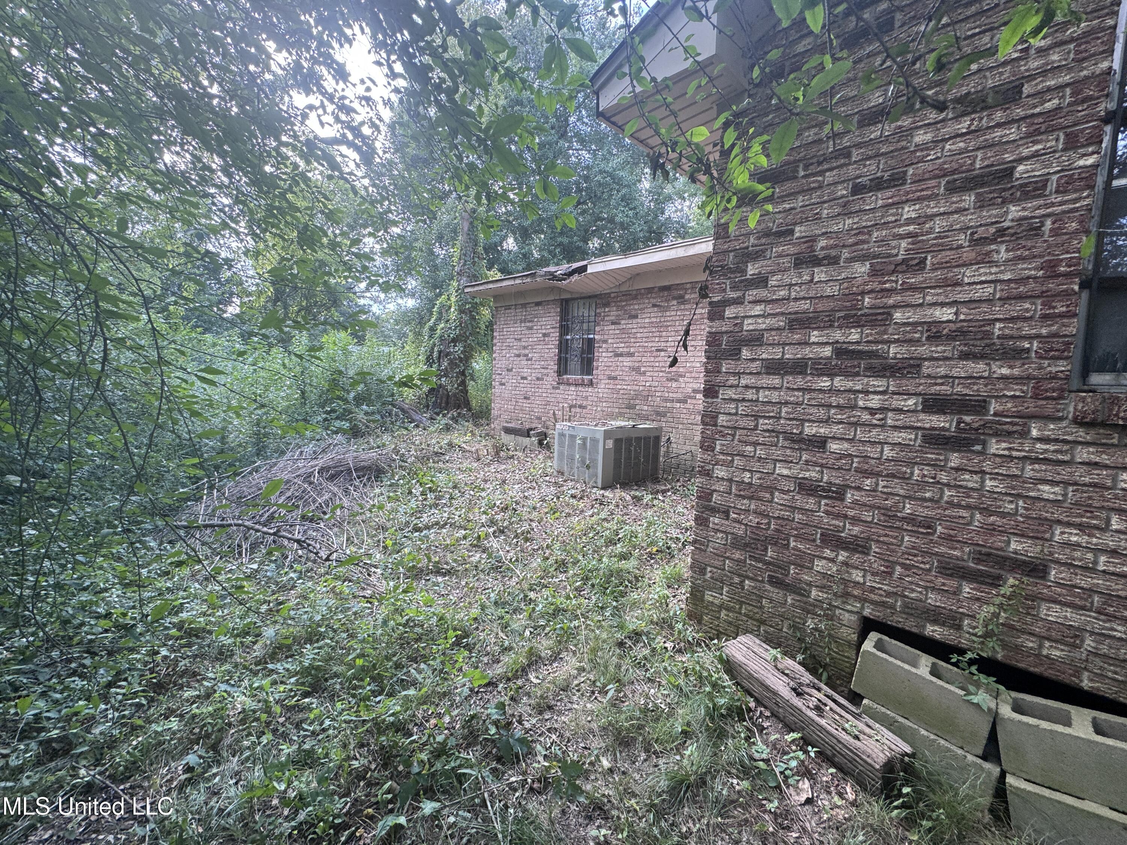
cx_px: 564
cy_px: 422
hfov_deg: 102.1
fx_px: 456
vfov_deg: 85.7
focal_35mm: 14
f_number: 2.2
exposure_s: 1/99
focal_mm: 2.22
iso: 64
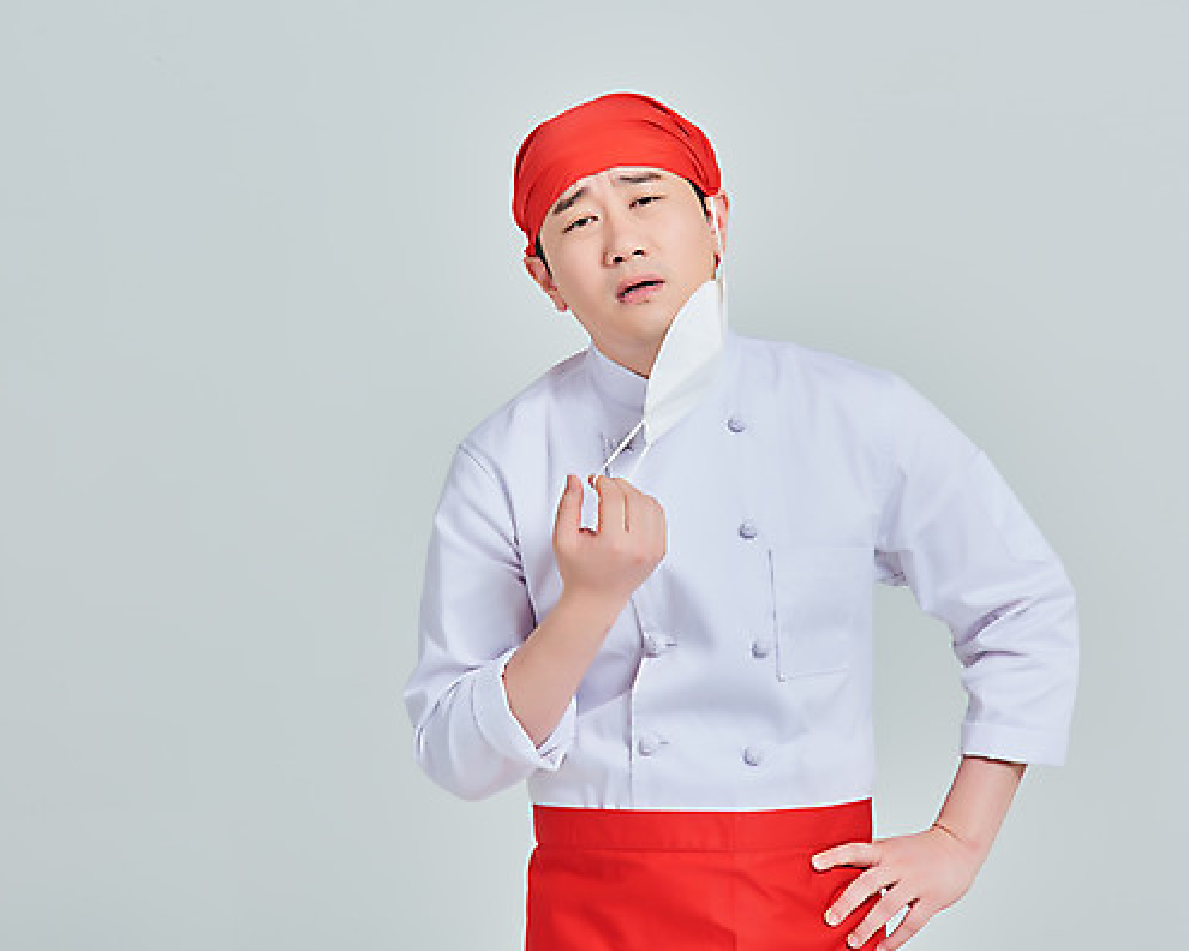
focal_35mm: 142
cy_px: 476
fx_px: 4997
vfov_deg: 10.9
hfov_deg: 13.6
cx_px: 669
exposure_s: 1/125
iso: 100
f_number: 14
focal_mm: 125
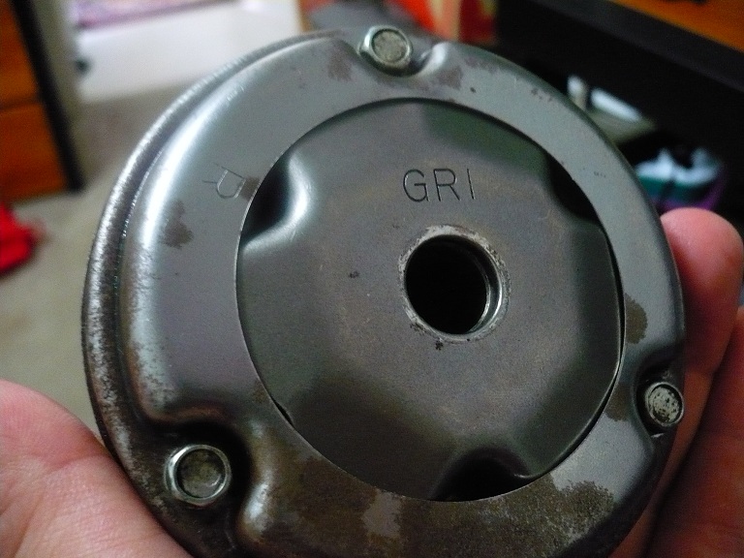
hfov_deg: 52.6
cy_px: 279
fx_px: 752
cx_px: 372
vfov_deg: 40.7
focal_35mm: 35
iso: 400
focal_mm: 5.8
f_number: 2.8
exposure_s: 1/8
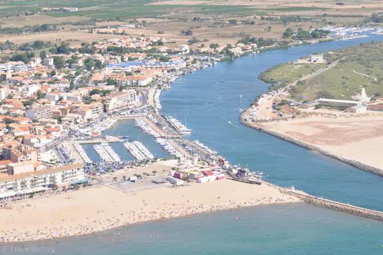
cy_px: 128
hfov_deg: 19.5
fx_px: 1116
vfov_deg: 13.0
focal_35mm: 105
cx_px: 192
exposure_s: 1/500
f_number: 6.7
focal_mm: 70
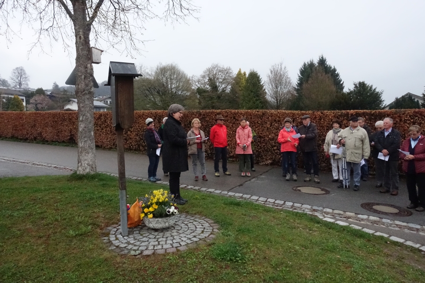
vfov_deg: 53.1
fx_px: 283
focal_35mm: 24
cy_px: 142
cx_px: 212
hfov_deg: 73.7
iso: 4000
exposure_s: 1/800
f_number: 10
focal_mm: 8.8
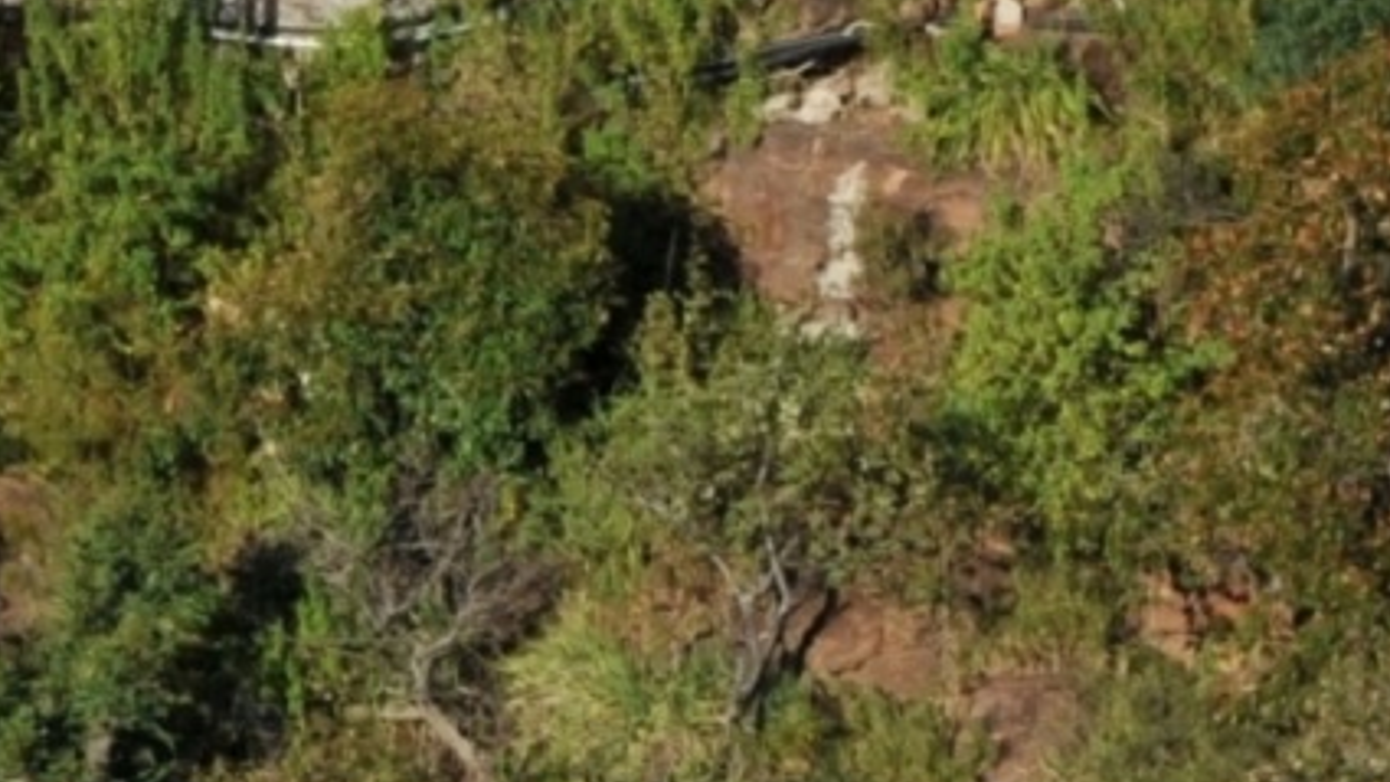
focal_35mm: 245
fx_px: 9042
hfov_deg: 8.8
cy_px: -725
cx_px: 294
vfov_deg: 4.9
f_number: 9.5
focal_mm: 35
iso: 200
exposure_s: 1/500
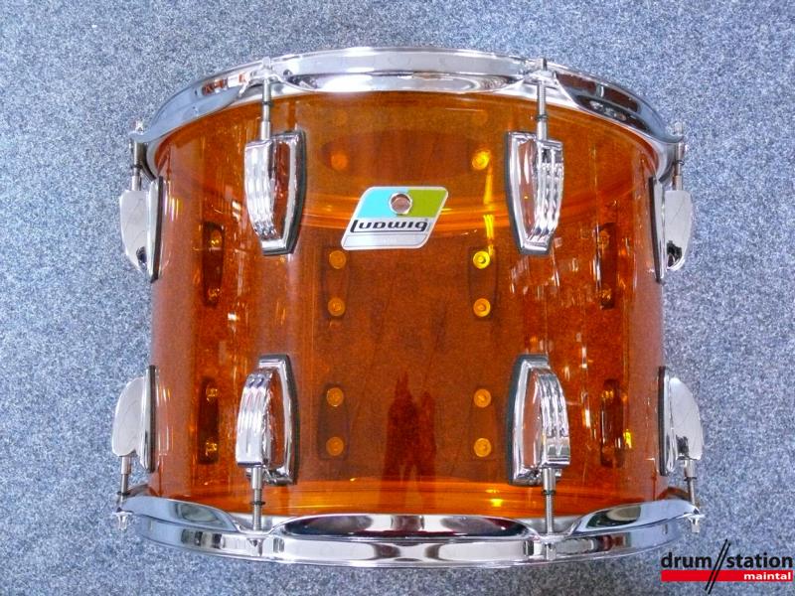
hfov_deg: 46.8
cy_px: 298
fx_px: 919
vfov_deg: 36.0
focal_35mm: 40
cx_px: 398
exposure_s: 1/25
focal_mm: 8
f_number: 2.8
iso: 800
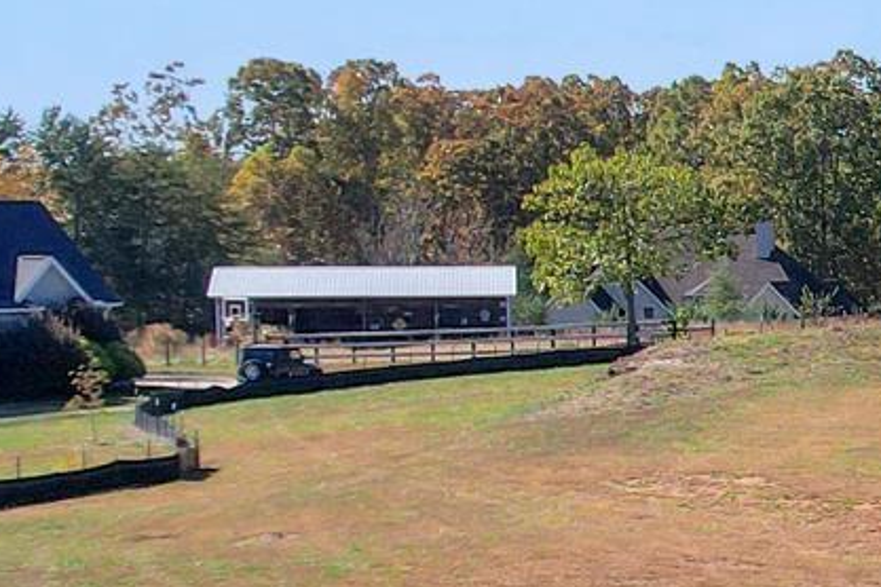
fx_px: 3230
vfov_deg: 10.4
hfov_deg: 14.0
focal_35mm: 132
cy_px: 400
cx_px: 1525
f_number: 2.8
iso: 120
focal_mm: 8.38
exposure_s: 1/250
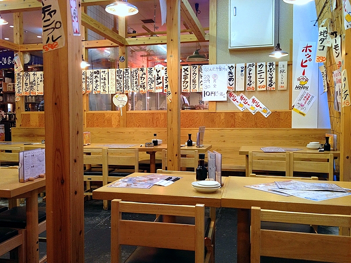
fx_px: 355
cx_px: 176
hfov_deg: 52.6
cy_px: 132
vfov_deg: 40.7
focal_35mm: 35
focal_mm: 4.28
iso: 100
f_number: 2.4
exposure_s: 1/20
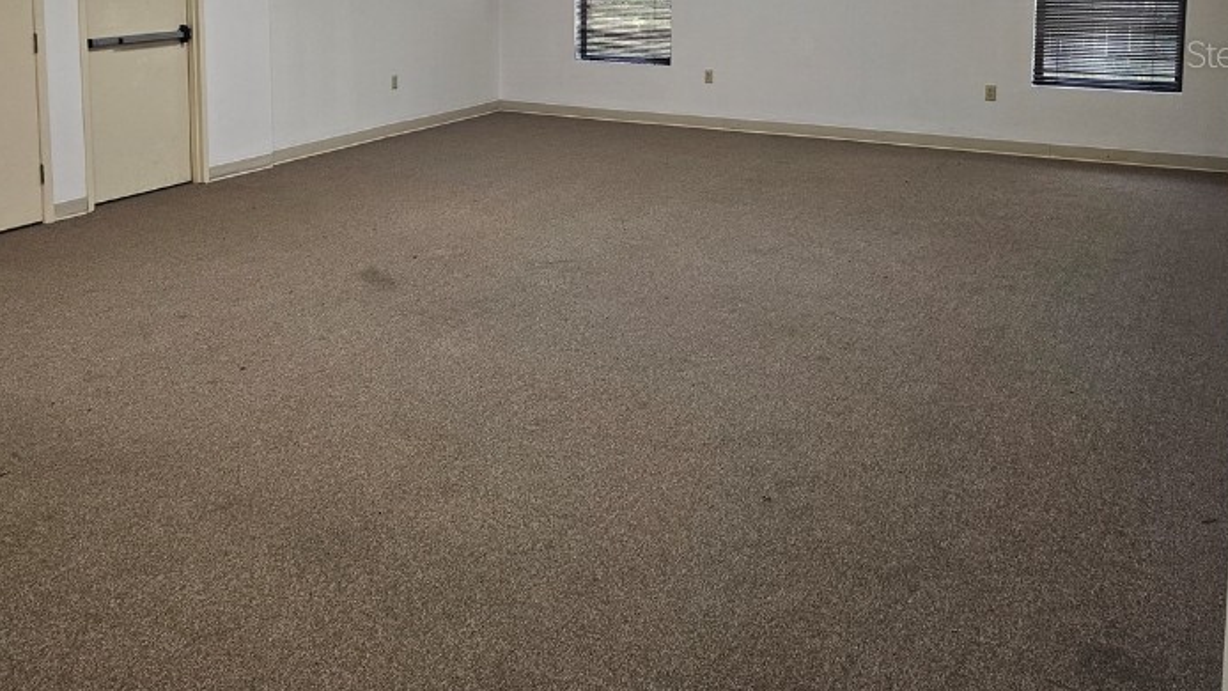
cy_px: 53
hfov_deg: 53.3
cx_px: 447
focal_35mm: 37
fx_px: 1205
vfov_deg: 30.4
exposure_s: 1/120
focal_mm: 5.4
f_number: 1.8
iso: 160
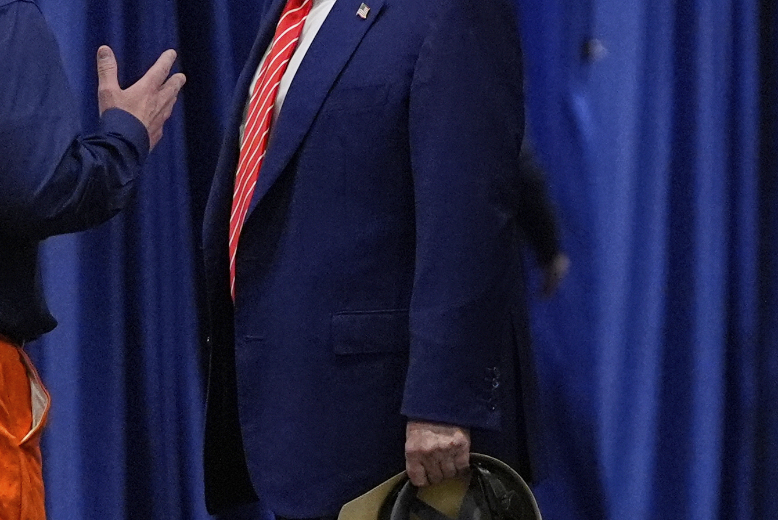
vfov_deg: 1.7
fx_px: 17347
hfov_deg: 2.6
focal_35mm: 802
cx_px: 747
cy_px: 362
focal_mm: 182
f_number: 2.8
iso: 3200
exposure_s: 1/400
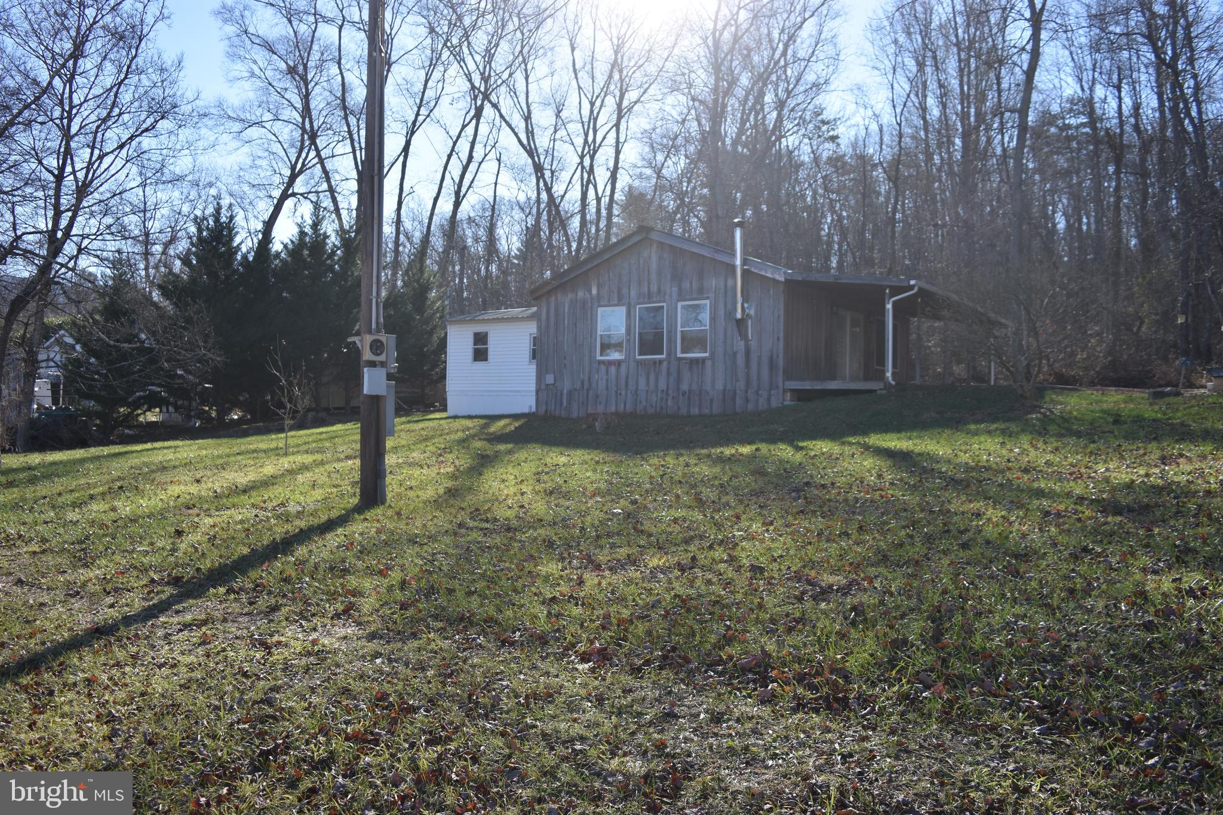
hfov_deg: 67.4
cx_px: 612
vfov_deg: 47.9
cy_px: 408
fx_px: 917
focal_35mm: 27
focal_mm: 18
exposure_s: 1/500
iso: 100
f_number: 4.5
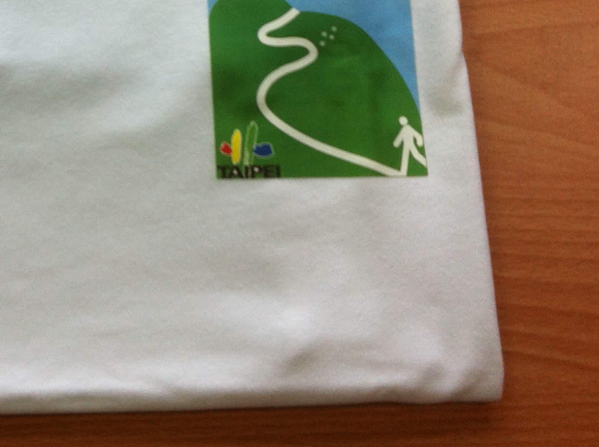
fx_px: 1279
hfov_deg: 25.7
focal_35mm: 74
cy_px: -2
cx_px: 82
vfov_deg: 19.3
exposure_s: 1/131
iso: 80
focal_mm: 3.85
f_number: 2.8
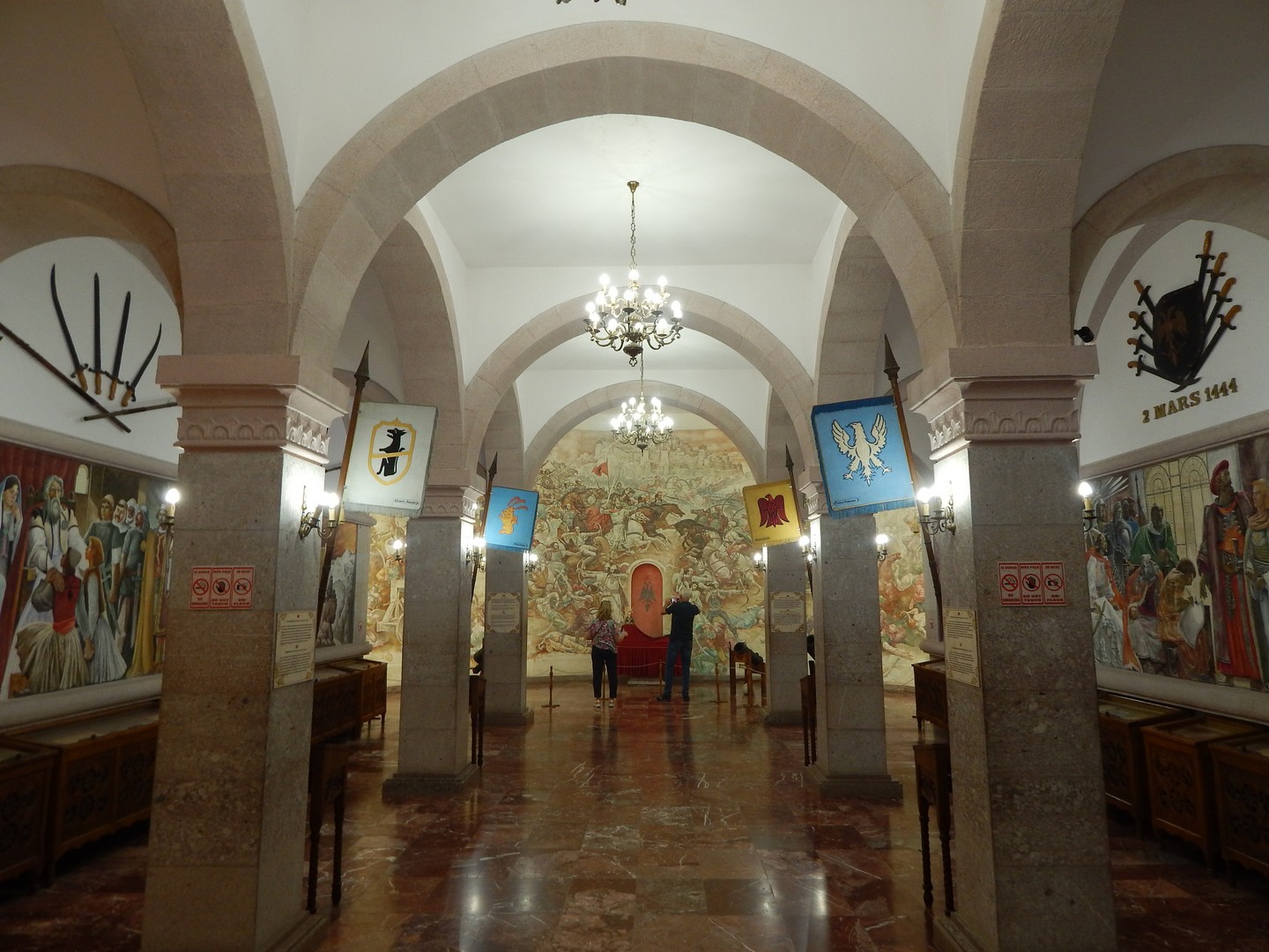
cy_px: 476
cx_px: 634
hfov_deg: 73.9
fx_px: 843
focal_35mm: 23
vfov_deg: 58.9
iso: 160
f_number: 3
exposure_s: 1/30
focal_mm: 4
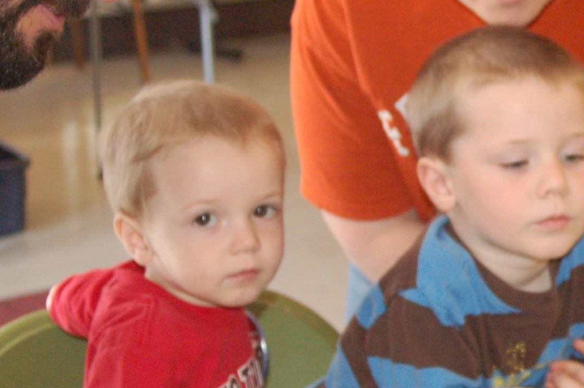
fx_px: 1863
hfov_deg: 17.3
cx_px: 627
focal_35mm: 115
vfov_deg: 11.9
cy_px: 249
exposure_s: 1/60
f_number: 5
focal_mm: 28
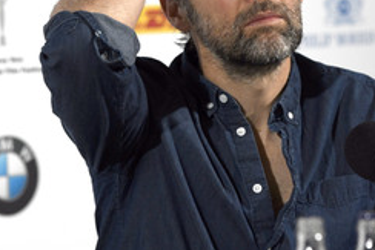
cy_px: 60
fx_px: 3366
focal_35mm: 323
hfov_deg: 6.4
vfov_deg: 4.3
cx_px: 237
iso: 1600
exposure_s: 1/250
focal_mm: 175
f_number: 5
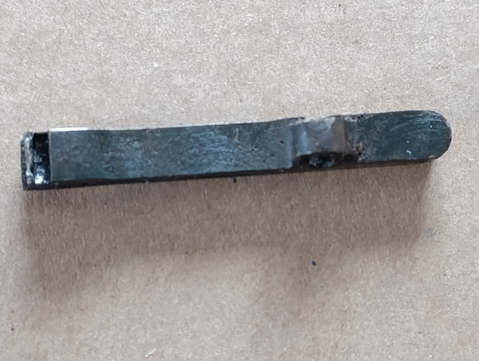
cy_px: 180
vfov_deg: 16.1
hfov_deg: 21.3
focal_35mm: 92
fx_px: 1275
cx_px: 240
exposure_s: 1/33.3
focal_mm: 6.14
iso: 1250
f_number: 1.6
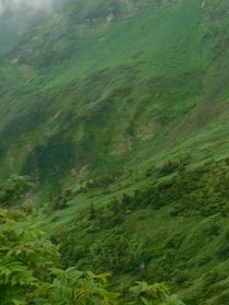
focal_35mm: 66
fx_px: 583
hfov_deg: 20.0
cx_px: 316
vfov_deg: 29.0
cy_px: 82
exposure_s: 1/800
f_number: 3
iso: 125
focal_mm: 4
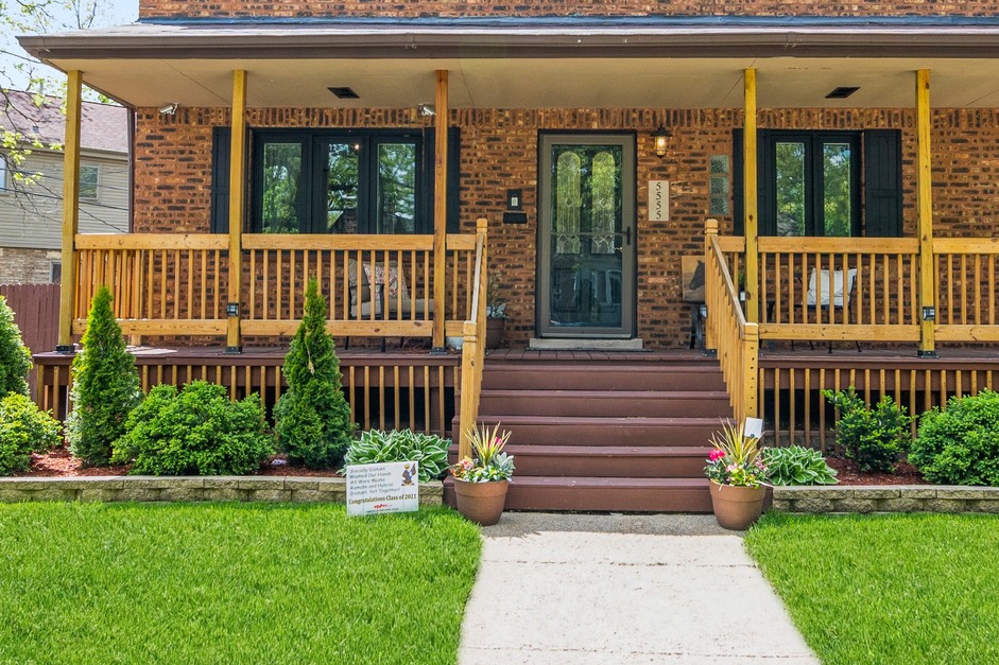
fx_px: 860
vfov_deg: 40.6
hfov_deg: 60.2
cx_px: 539
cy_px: 135
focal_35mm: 31
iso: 250
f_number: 7.1
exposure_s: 1/200
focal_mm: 12
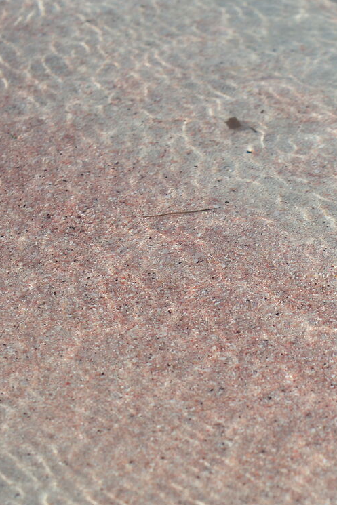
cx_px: 409
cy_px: 438
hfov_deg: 8.4
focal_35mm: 161
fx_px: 2259
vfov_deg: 12.7
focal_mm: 50
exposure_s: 1/800
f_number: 5
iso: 200
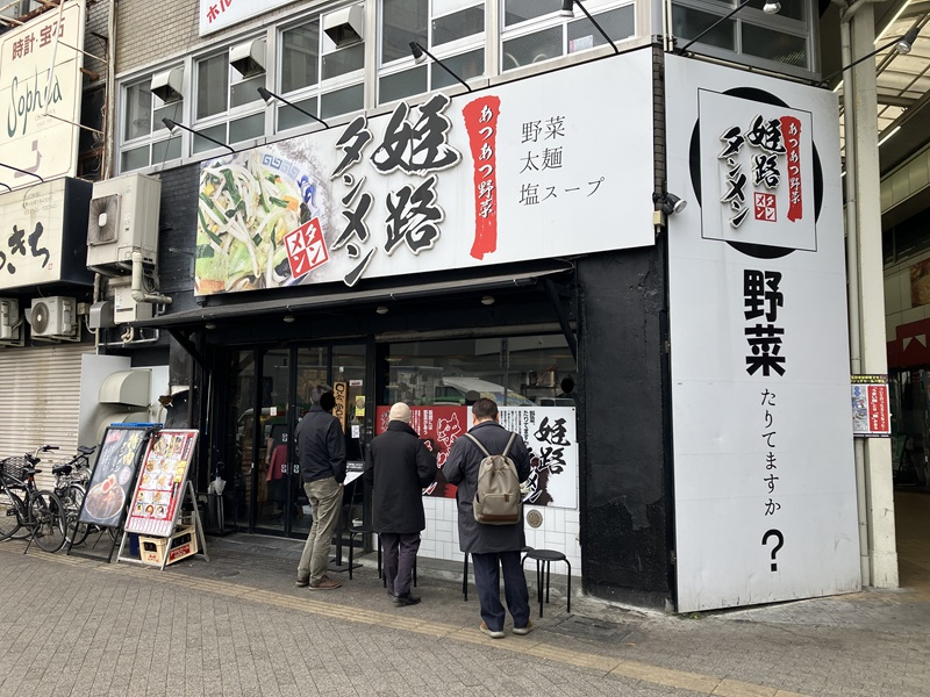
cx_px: 465
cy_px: 348
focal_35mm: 28
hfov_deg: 63.4
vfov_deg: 49.7
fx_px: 752
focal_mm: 3.99
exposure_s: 1/395
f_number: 1.8
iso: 32
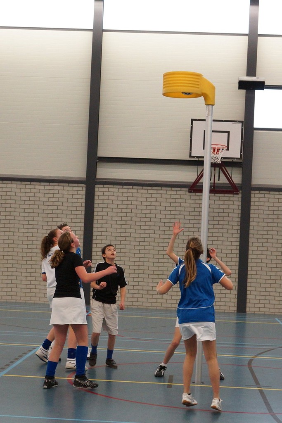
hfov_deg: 29.9
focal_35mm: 45
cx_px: 141
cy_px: 212
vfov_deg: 43.6
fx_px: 529
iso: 1250
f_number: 4
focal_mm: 30
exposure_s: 1/200
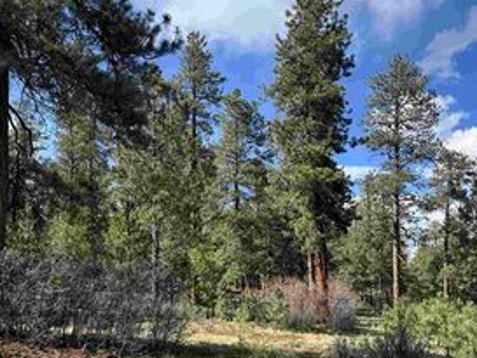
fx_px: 607
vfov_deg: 32.0
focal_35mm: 44
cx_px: 168
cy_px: 287
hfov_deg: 42.5
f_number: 1.78
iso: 80
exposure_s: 1/2331
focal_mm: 6.76
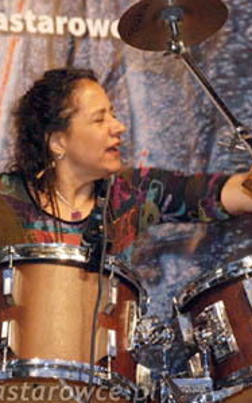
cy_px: 202
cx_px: 154
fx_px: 1898
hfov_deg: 7.6
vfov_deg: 12.1
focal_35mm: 173
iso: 1250
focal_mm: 75
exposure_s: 1/60
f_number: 5.6
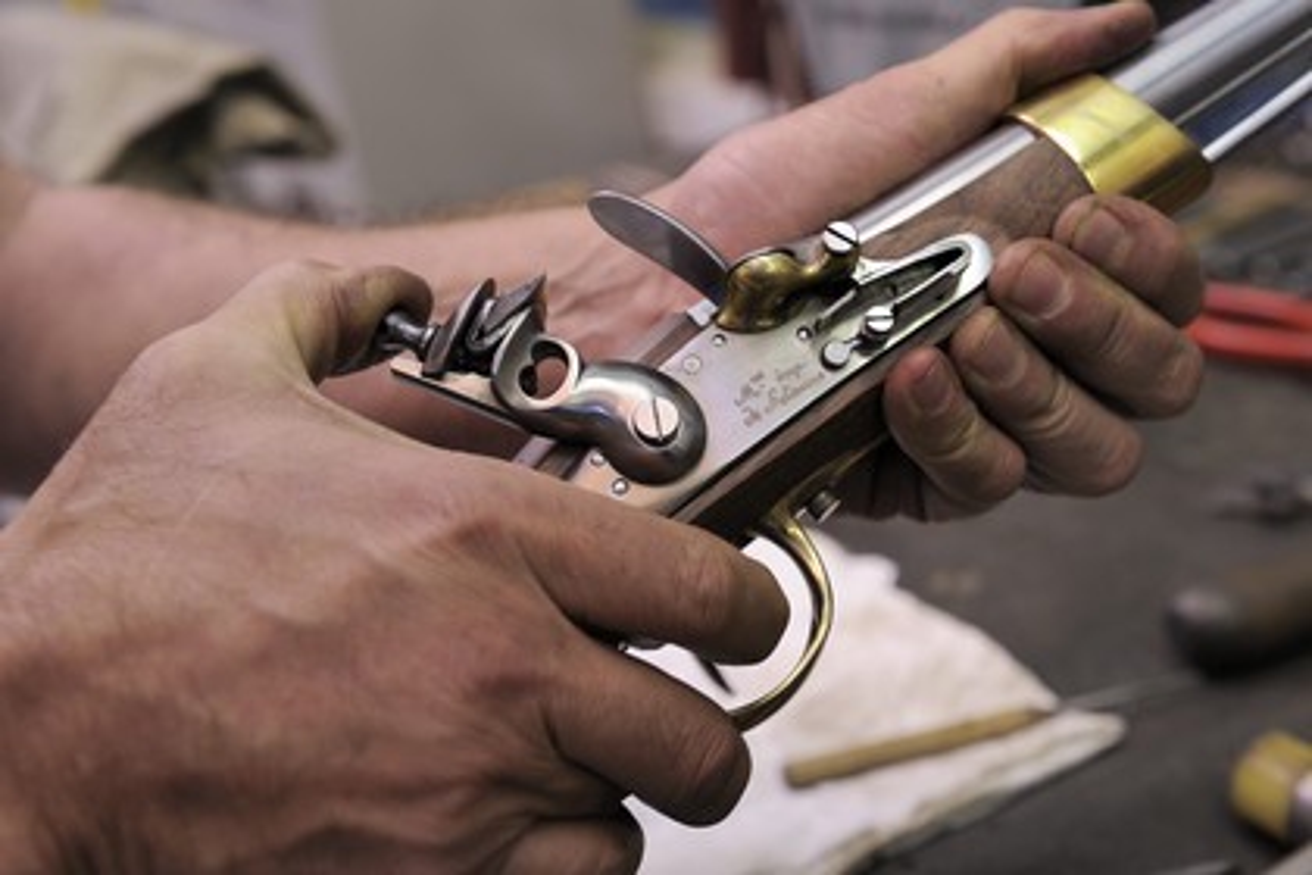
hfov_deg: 38.2
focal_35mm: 52
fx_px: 1895
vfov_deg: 26.0
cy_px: 438
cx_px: 656
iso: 800
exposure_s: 1/60
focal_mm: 52
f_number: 4.5
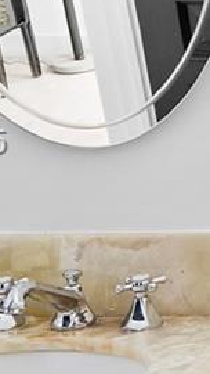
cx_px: 681
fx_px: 920
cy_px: 144
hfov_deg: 9.4
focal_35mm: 93
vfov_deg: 22.9
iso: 400
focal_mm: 15
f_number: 6.3
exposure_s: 1/20
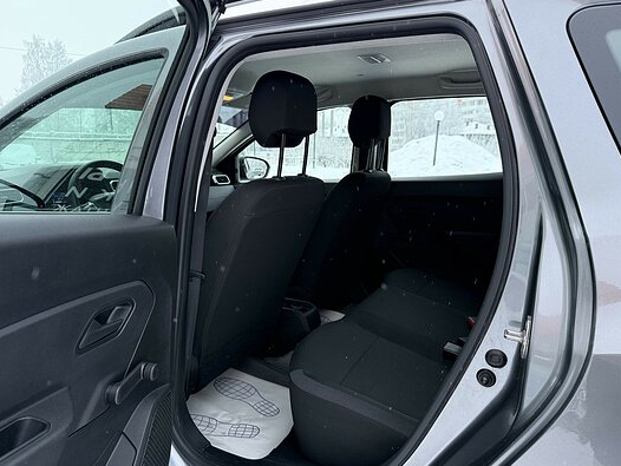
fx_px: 449
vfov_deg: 54.9
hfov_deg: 69.4
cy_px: 227
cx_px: 315
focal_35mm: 25
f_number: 1.78
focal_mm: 6.76
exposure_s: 1/121
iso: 200
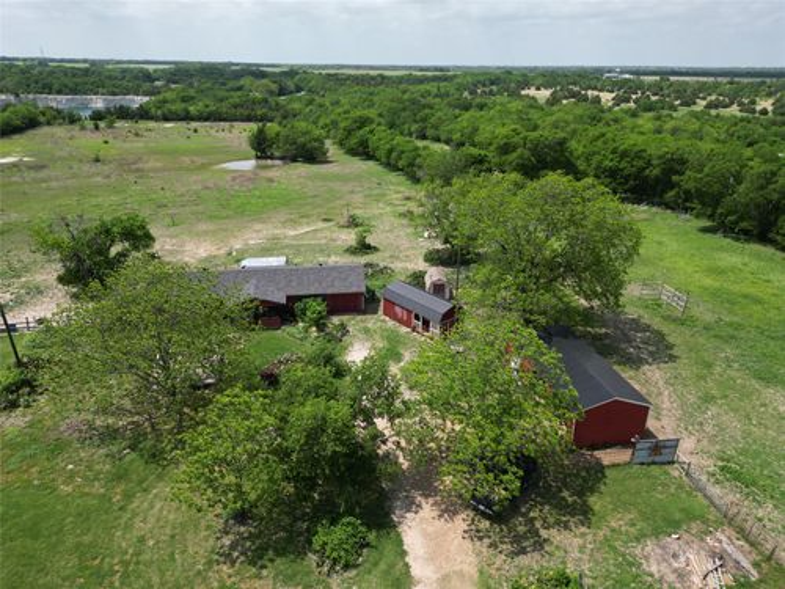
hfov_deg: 71.6
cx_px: 392
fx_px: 544
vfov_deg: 56.8
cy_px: 294
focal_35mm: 24
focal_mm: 6.72
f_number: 1.7
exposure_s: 1/3000
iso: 120
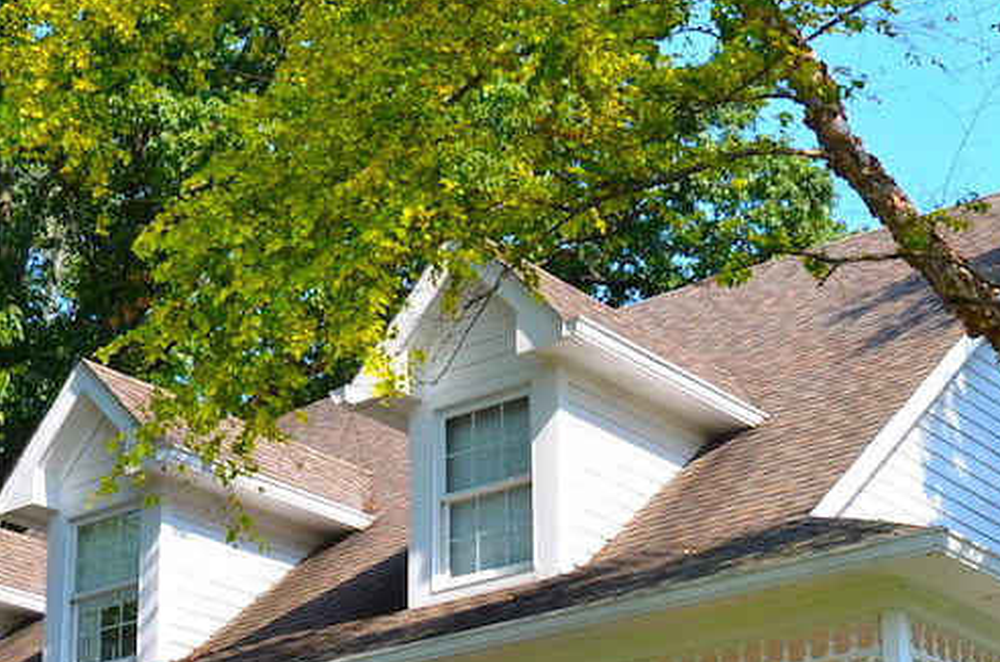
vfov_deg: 15.4
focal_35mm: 86
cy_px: 737
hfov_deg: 23.7
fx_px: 2383
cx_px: 568
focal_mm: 22
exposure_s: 1/200
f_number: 8
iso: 100
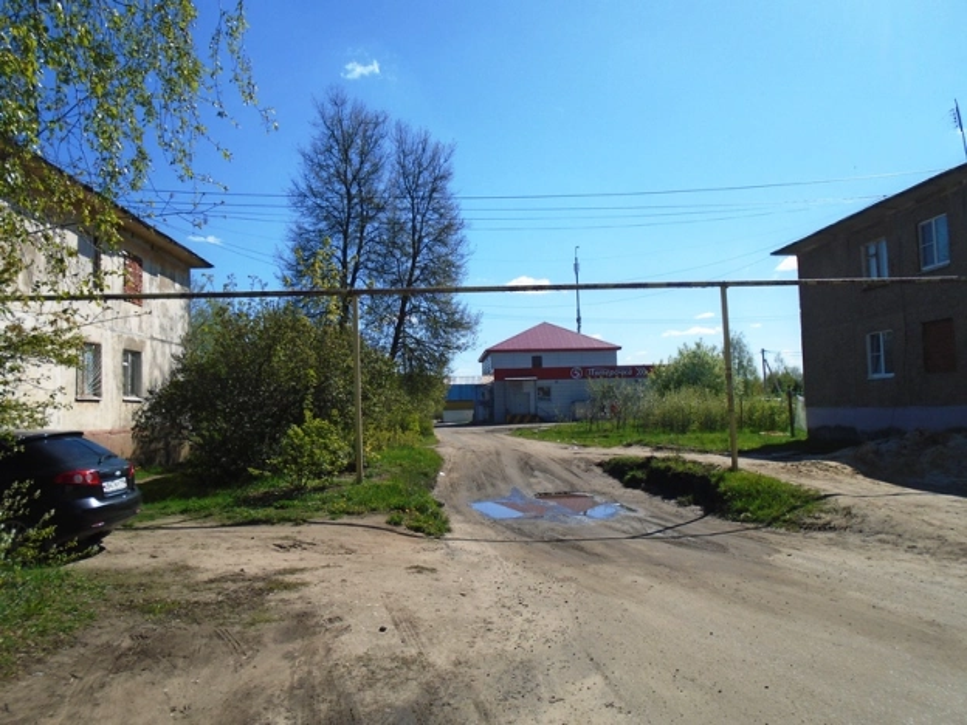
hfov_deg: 67.3
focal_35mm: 26
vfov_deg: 53.1
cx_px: 484
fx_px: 726
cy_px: 362
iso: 100
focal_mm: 4.6
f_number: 8
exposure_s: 1/320
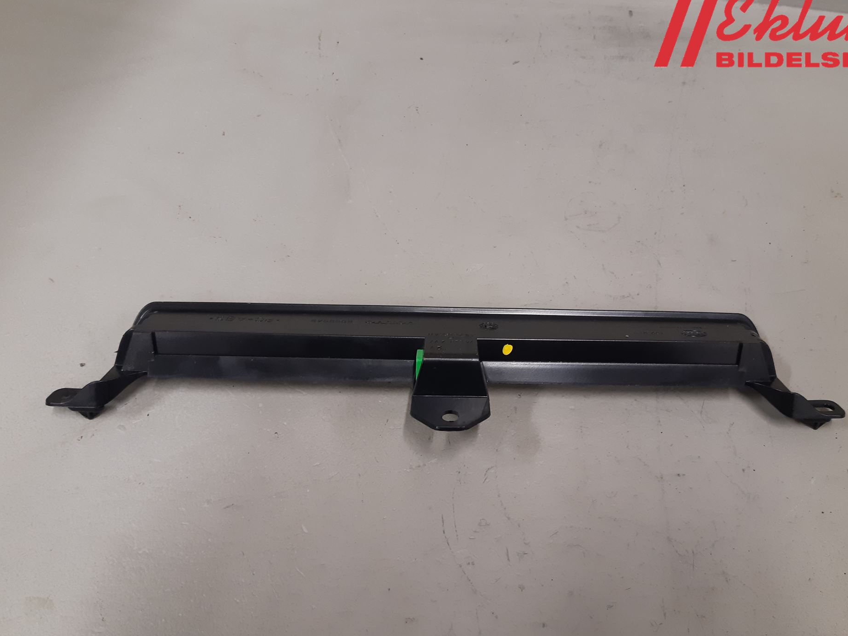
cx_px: 465
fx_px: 710
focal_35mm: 29
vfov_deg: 48.2
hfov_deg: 61.5
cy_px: 344
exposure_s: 1/50
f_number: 1.7
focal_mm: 3.93
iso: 125
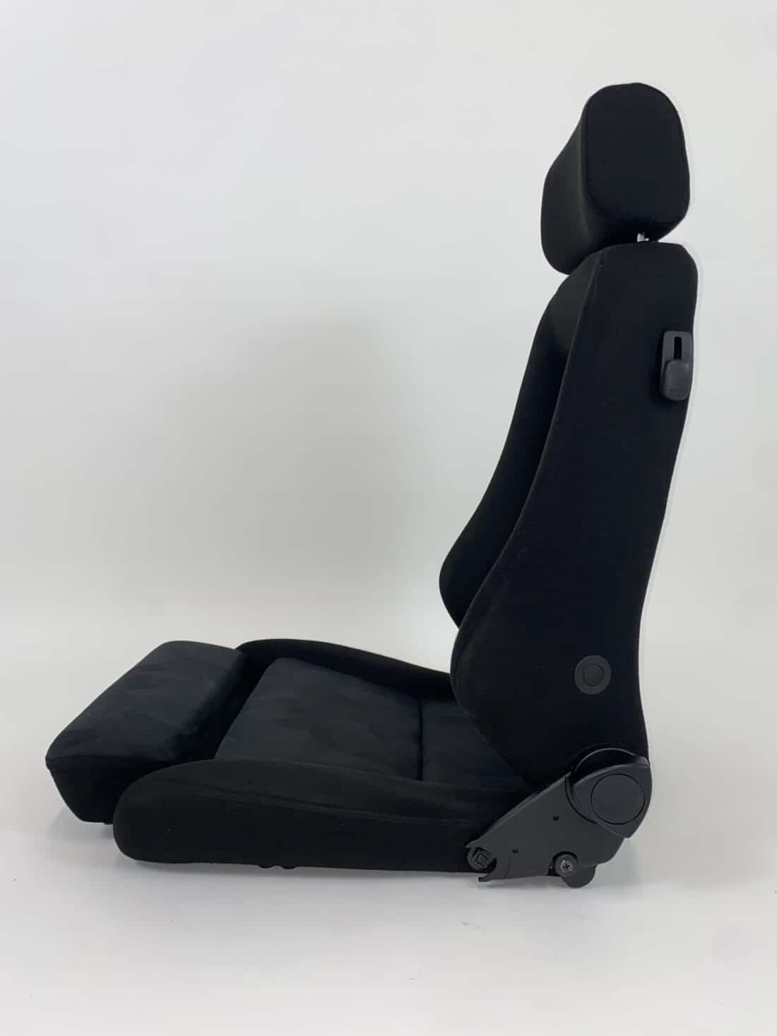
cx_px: 388
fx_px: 778
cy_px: 518
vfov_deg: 67.3
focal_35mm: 26
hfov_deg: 53.1
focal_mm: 4.25
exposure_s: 1/100
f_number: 1.8
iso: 50
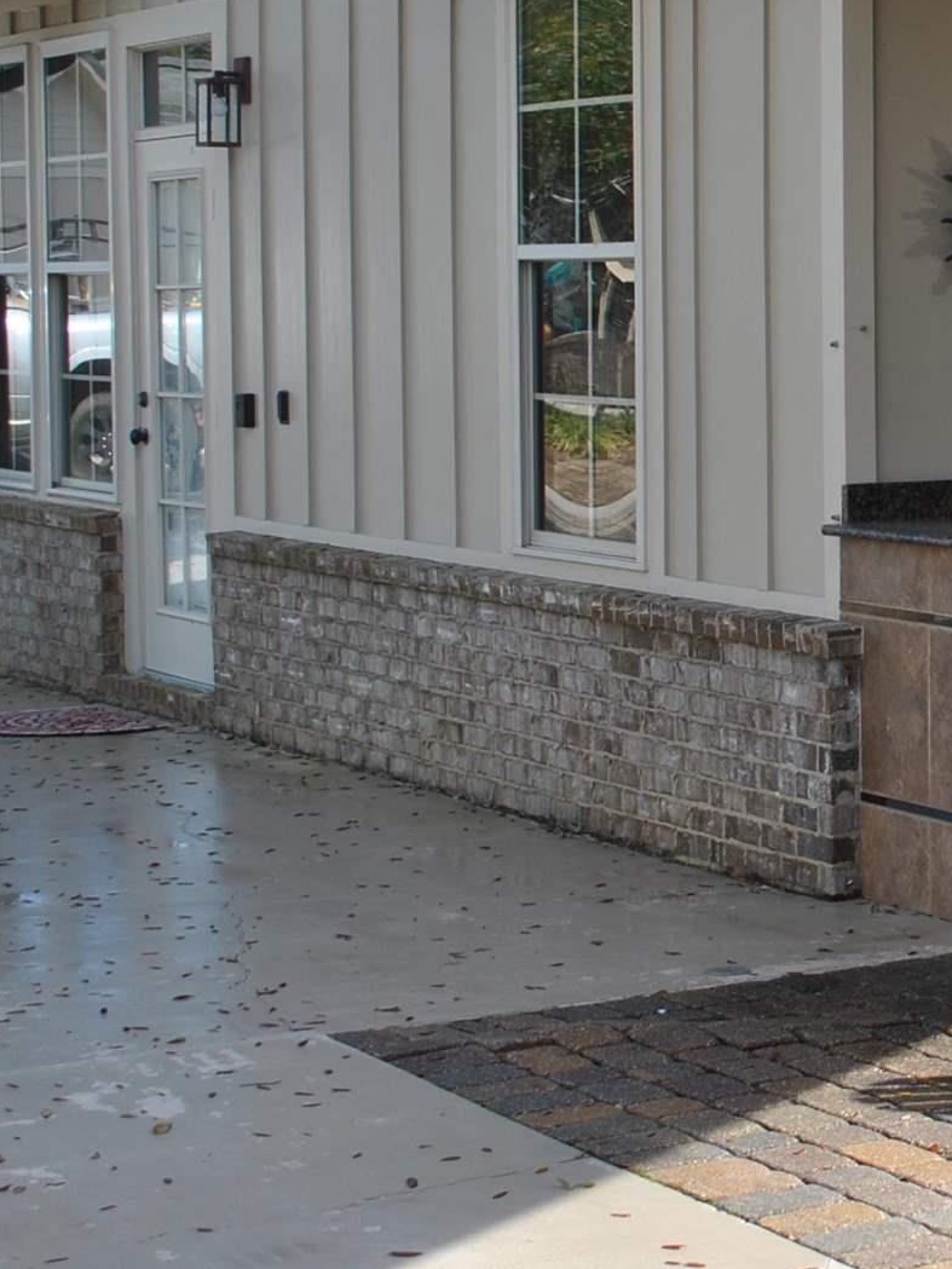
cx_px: 1385
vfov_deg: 21.0
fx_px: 3410
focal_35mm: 93
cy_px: 426
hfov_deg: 14.9
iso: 100
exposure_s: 1/160
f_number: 6.3
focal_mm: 22
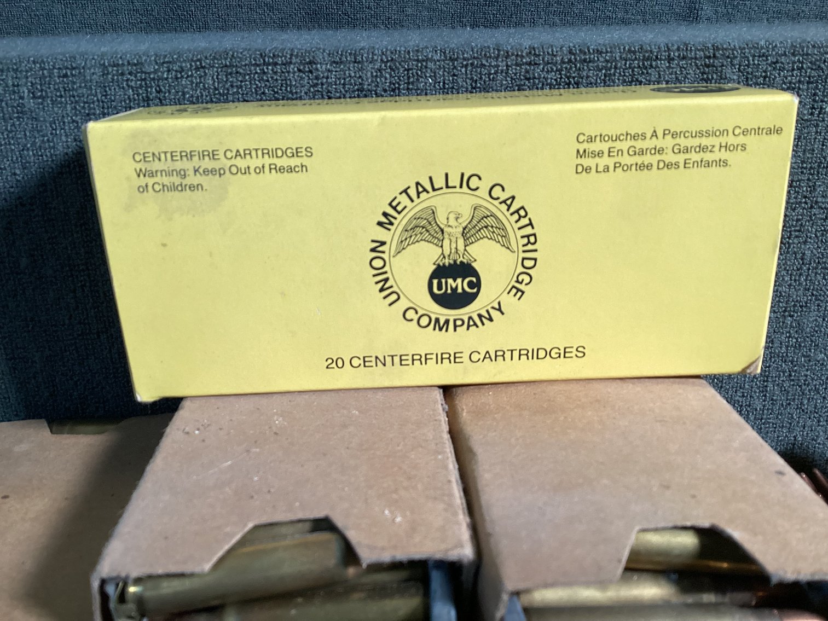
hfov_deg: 58.3
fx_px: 742
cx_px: 414
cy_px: 310
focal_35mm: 31
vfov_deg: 45.4
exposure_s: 1/60
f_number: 2.4
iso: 160
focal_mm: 3.3
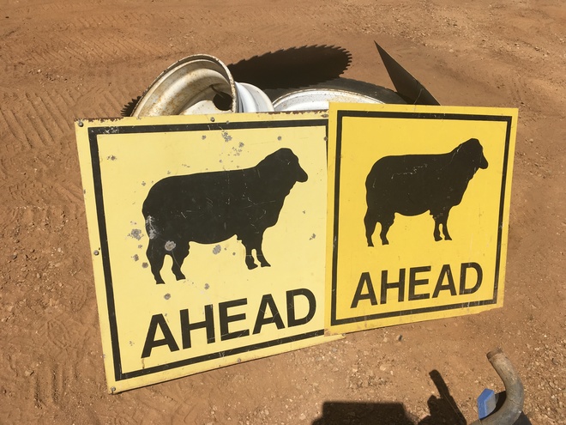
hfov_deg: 61.7
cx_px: 283
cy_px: 212
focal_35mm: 29
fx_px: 474
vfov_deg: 48.2
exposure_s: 1/3846
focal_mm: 4.15
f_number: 2.2
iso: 25
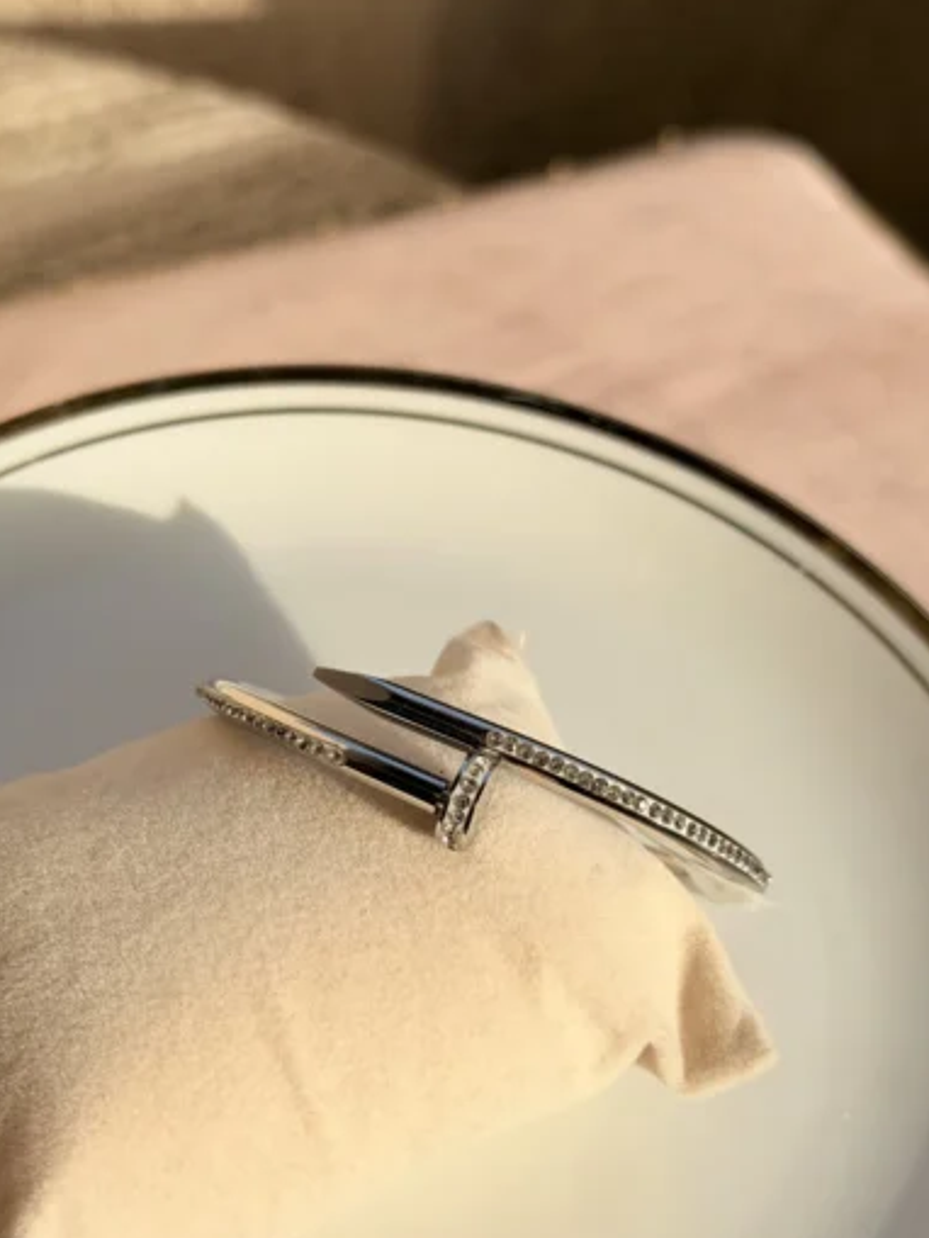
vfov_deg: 35.5
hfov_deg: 27.0
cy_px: 685
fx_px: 1931
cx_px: 440
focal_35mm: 54
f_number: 1.78
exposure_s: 1/3378
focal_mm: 6.76
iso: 64
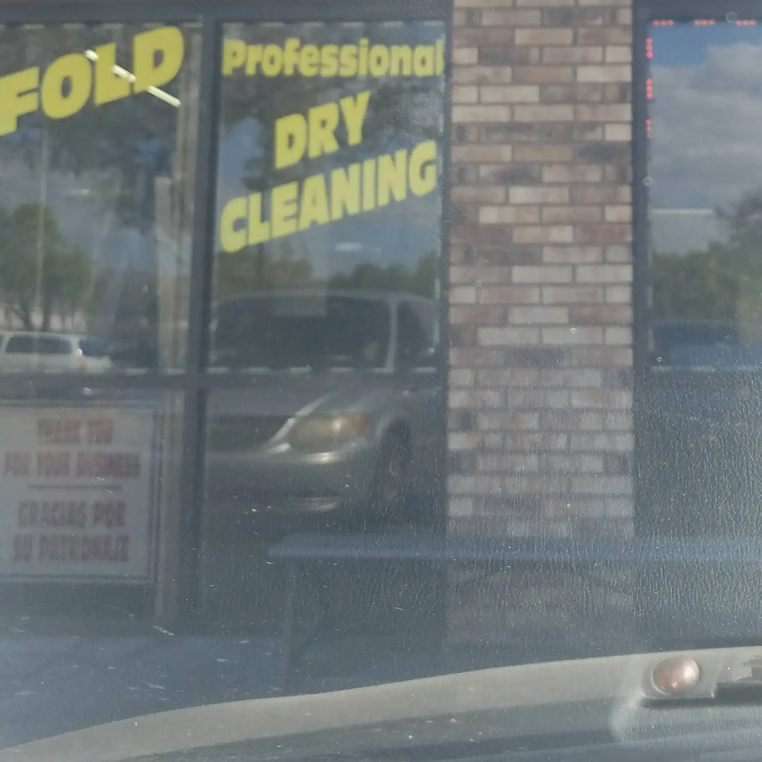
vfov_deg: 34.6
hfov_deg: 33.9
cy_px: 195
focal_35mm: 48
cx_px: 649
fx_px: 1195
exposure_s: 1/479
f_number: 1.7
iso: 50
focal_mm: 4.2
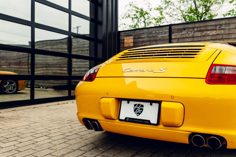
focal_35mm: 35
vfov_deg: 37.9
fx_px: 229
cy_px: 78
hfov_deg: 54.4
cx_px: 118
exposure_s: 1/60
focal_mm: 35
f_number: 3.5
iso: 100
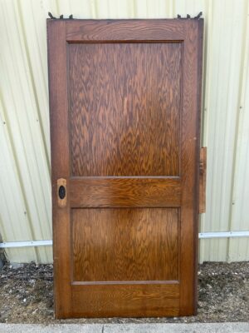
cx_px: 124
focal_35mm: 26
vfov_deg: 67.3
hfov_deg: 53.1
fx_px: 249
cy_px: 166
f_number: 1.6
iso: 32
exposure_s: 1/831
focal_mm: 4.2
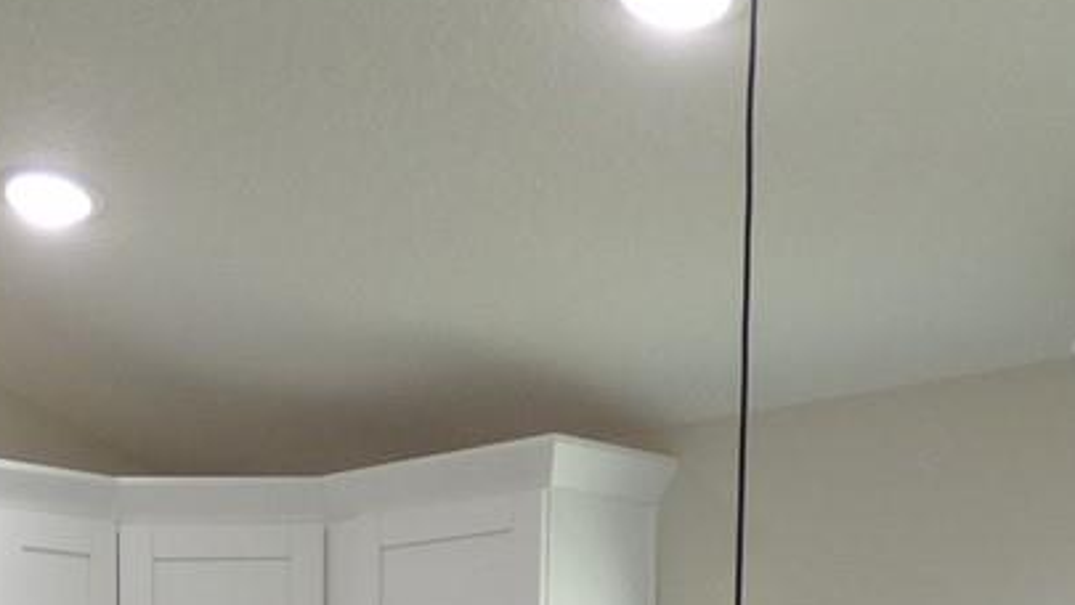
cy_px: 1255
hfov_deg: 24.2
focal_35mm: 86
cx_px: 175
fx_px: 2452
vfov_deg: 12.3
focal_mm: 3.58
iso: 100
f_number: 2.8
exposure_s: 1/80
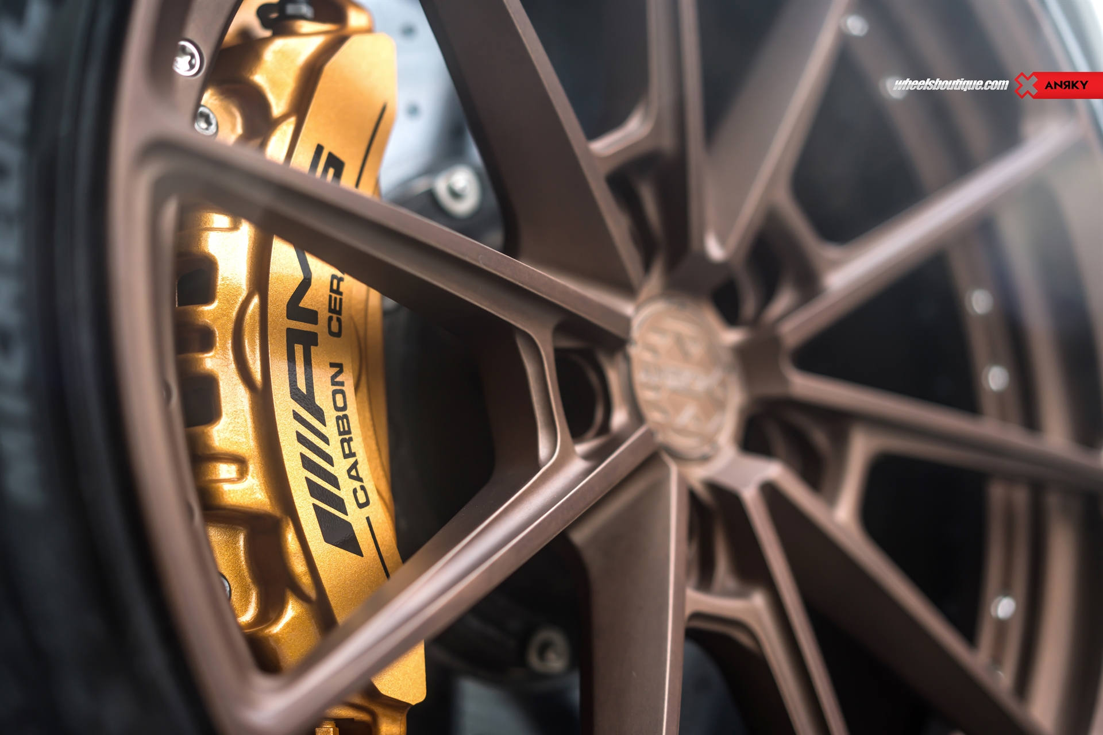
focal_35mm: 55
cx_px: 552
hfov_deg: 36.2
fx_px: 1685
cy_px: 368
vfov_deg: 24.6
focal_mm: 55
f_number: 2
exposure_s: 1/400
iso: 100
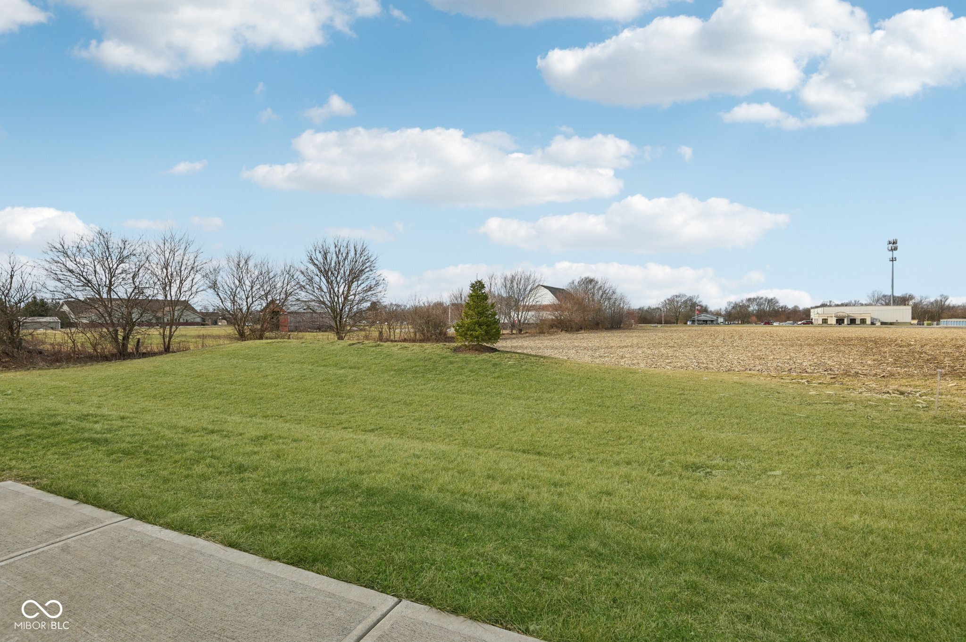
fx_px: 429
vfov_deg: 73.7
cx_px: 483
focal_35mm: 16
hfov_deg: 96.8
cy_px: 321
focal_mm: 16
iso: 100
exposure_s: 1/250
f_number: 8
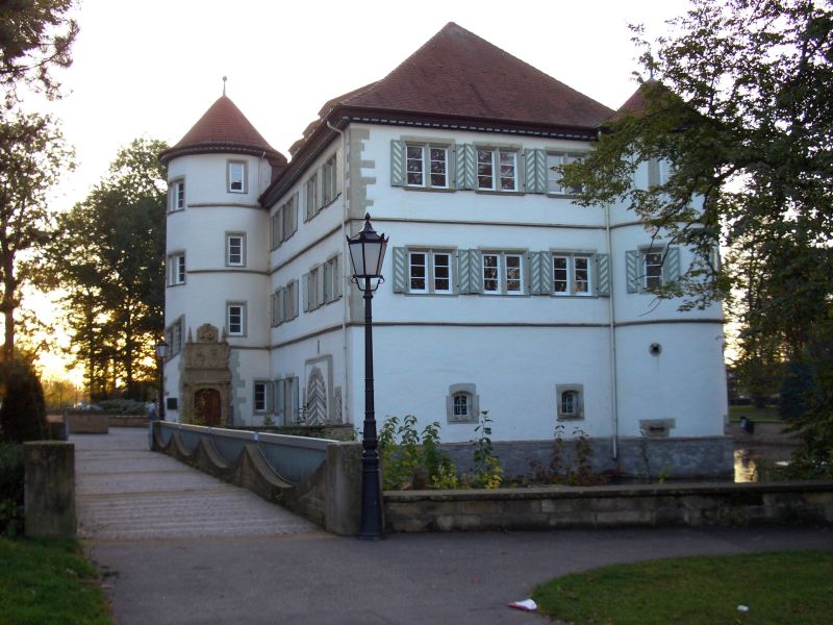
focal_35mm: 41
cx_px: 416
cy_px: 312
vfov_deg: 35.1
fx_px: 987
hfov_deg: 45.8
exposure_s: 1/80
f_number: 2.8
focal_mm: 6.8
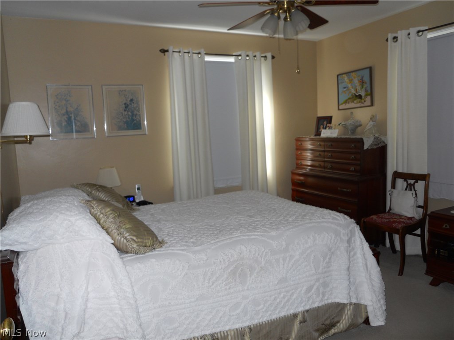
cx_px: 227
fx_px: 367
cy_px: 170
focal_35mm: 28
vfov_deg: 49.7
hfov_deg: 63.4
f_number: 2.7
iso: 100
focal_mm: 5
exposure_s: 1/25
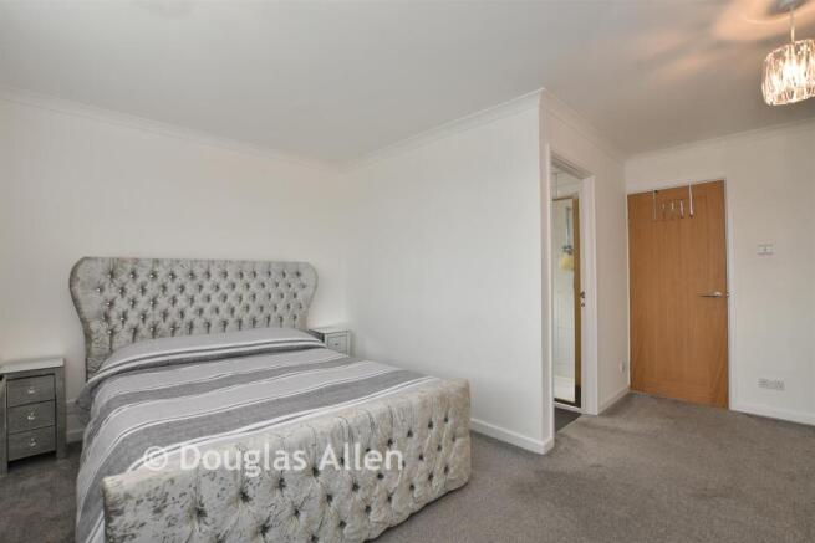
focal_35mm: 15
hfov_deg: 100.4
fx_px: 340
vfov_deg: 77.4
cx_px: 408
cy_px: 272
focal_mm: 10
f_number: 8
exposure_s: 1/8
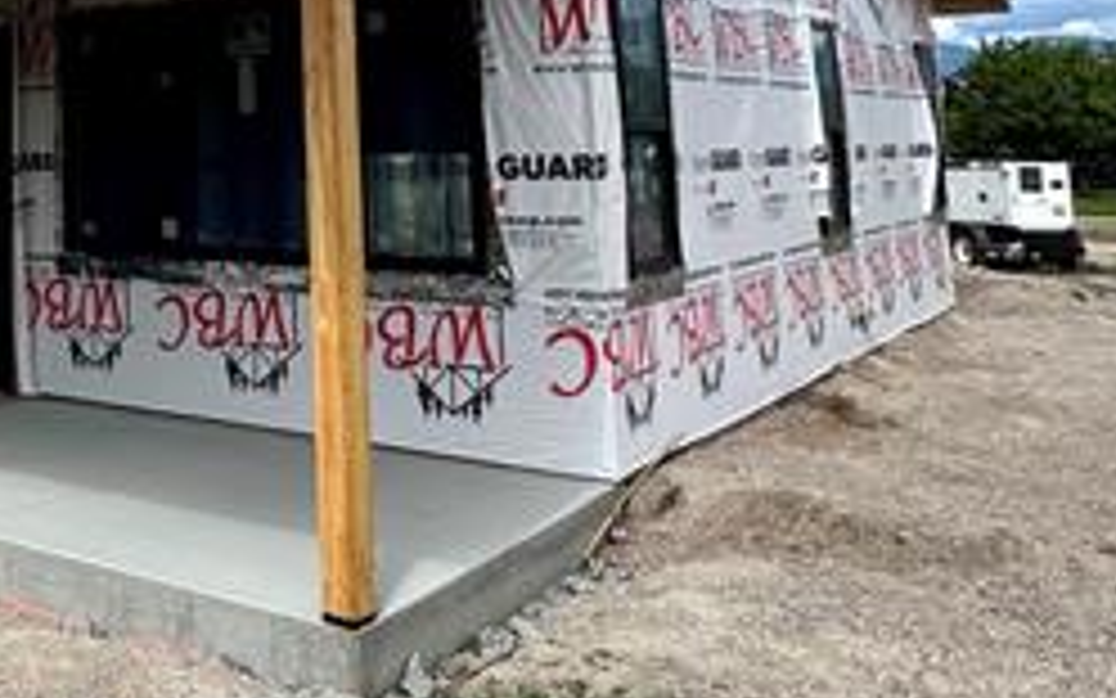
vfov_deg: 26.2
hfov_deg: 38.3
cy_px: -36
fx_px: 1399
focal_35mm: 46
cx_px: -18
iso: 50
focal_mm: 2.22
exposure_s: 1/2770
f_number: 2.2
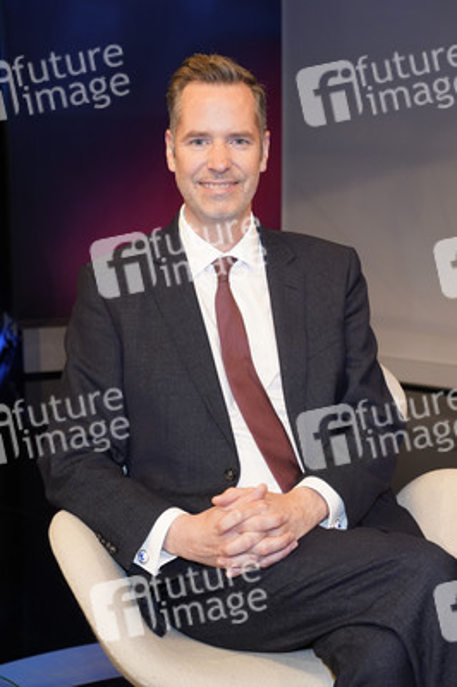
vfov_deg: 43.6
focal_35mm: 45
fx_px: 858
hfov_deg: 29.8
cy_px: 344
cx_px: 228
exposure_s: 1/160
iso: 2000
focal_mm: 45
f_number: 5.6
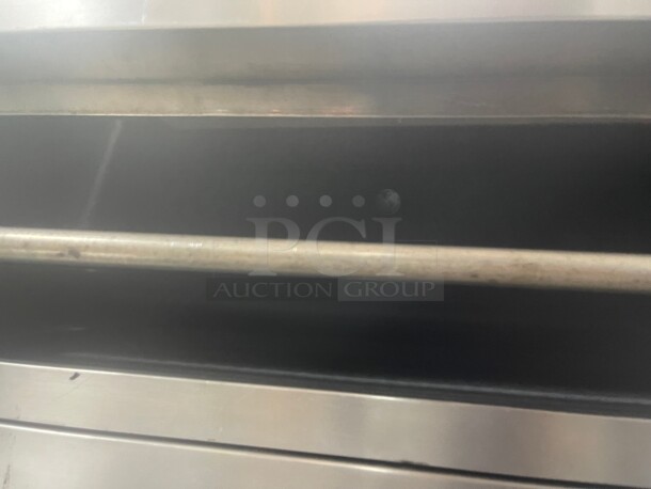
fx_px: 489
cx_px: 326
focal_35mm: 26
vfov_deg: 53.1
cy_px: 244
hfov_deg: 67.3
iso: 500
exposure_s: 1/30
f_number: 1.6
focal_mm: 5.1
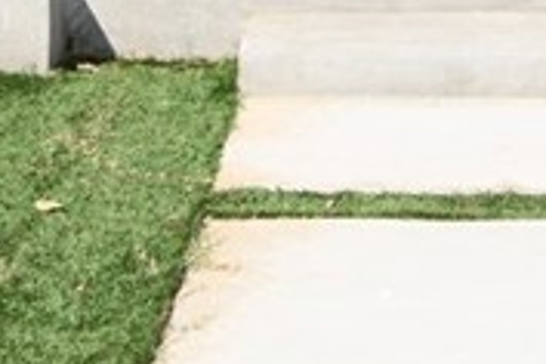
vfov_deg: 10.9
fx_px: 1668
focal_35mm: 110
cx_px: 395
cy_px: -443
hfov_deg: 18.5
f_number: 9
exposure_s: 1/250
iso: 100
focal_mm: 13
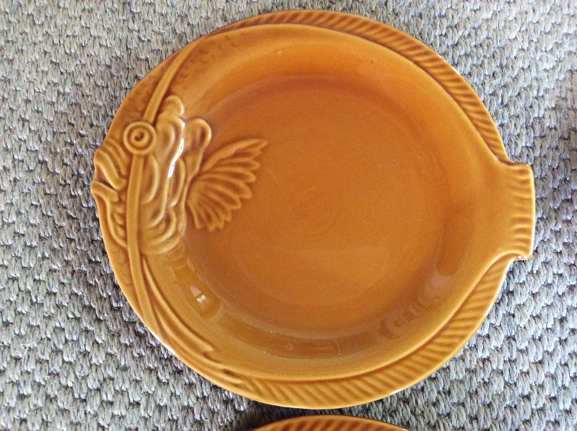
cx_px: 288
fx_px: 533
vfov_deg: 44.1
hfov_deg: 56.9
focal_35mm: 32
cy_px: 216
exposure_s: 1/25
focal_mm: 3.3
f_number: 2.4
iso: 320
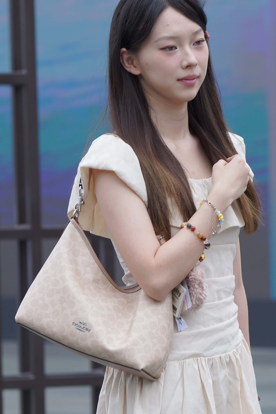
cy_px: 423
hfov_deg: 5.1
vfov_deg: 7.7
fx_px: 3070
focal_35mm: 267
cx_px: 191
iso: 500
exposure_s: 1/320
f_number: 4
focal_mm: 108
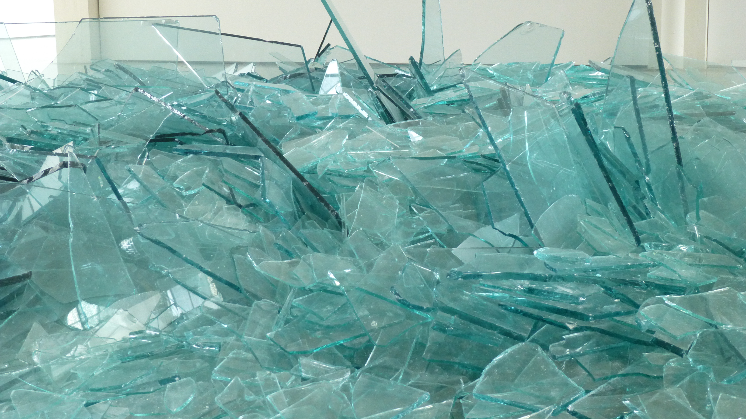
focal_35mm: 53
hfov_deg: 39.2
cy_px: 209
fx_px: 1048
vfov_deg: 22.6
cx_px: 369
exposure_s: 1/25
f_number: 4
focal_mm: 8.6
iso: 400
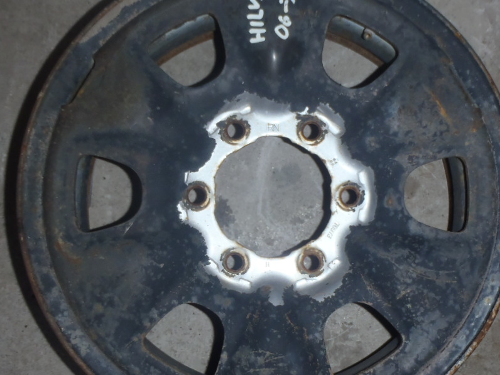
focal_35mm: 45
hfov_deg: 42.0
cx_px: 286
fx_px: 650
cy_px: 209
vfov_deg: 32.2
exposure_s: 1/30
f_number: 3.9
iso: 100
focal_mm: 5
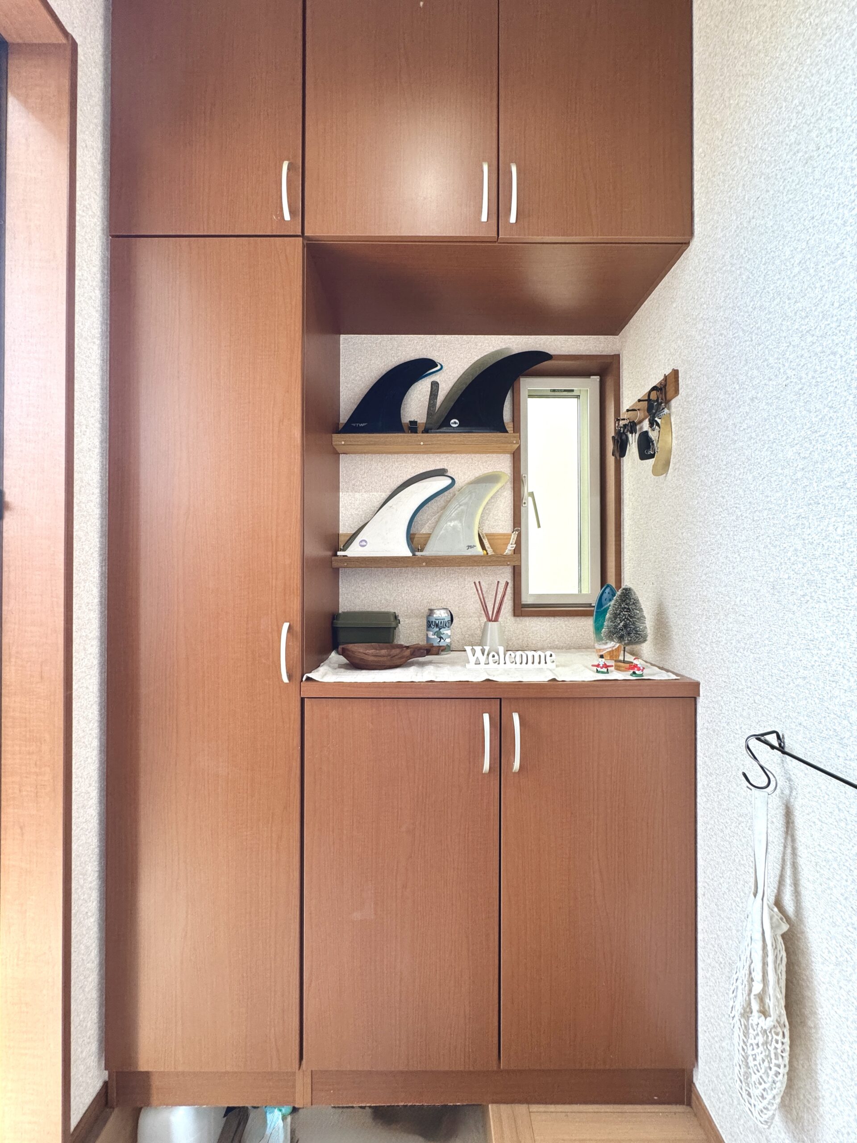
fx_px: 462
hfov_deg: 85.7
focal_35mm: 14
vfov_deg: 102.1
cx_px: 428
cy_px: 572
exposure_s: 1/99
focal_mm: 2.22
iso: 250
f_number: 2.2
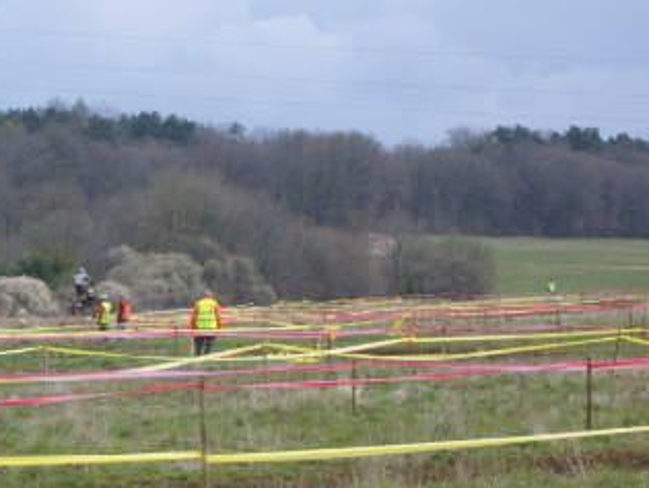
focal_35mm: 213
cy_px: 292
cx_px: 6
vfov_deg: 7.0
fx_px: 3998
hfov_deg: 9.2
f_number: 5.1
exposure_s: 1/500
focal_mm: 22.2
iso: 80
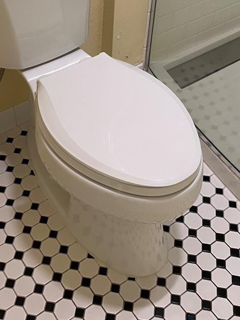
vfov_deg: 38.8
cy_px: 86
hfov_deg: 30.1
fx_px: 443
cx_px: 87
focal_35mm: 48
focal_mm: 4.25
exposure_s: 1/60
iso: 100
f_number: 1.8
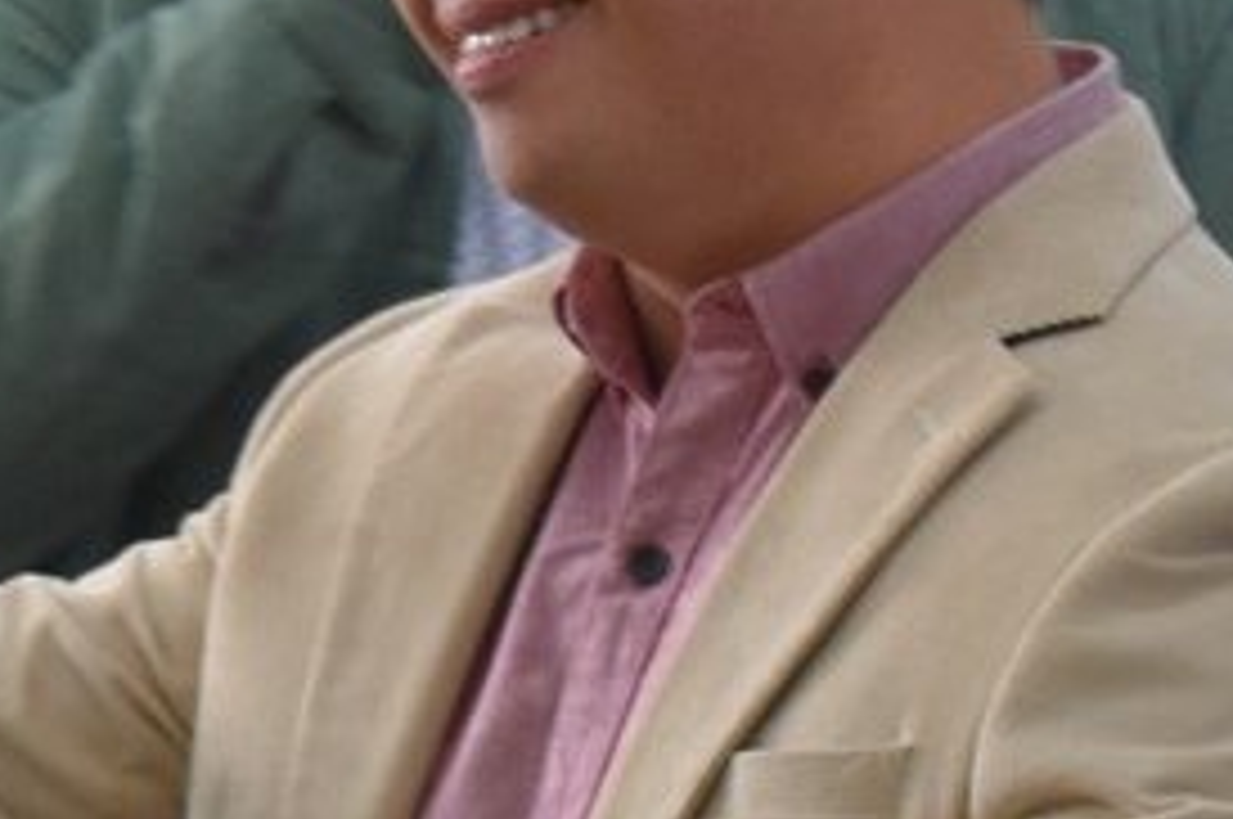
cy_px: 670
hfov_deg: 7.5
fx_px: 9305
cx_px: -180
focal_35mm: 272
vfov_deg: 5.0
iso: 2000
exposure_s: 1/60
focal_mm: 52
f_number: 5.6
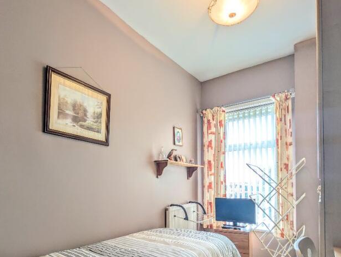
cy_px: 178
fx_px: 197
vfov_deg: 63.8
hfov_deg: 81.4
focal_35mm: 20
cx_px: 155
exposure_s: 1/101
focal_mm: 2.02
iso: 54
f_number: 1.7
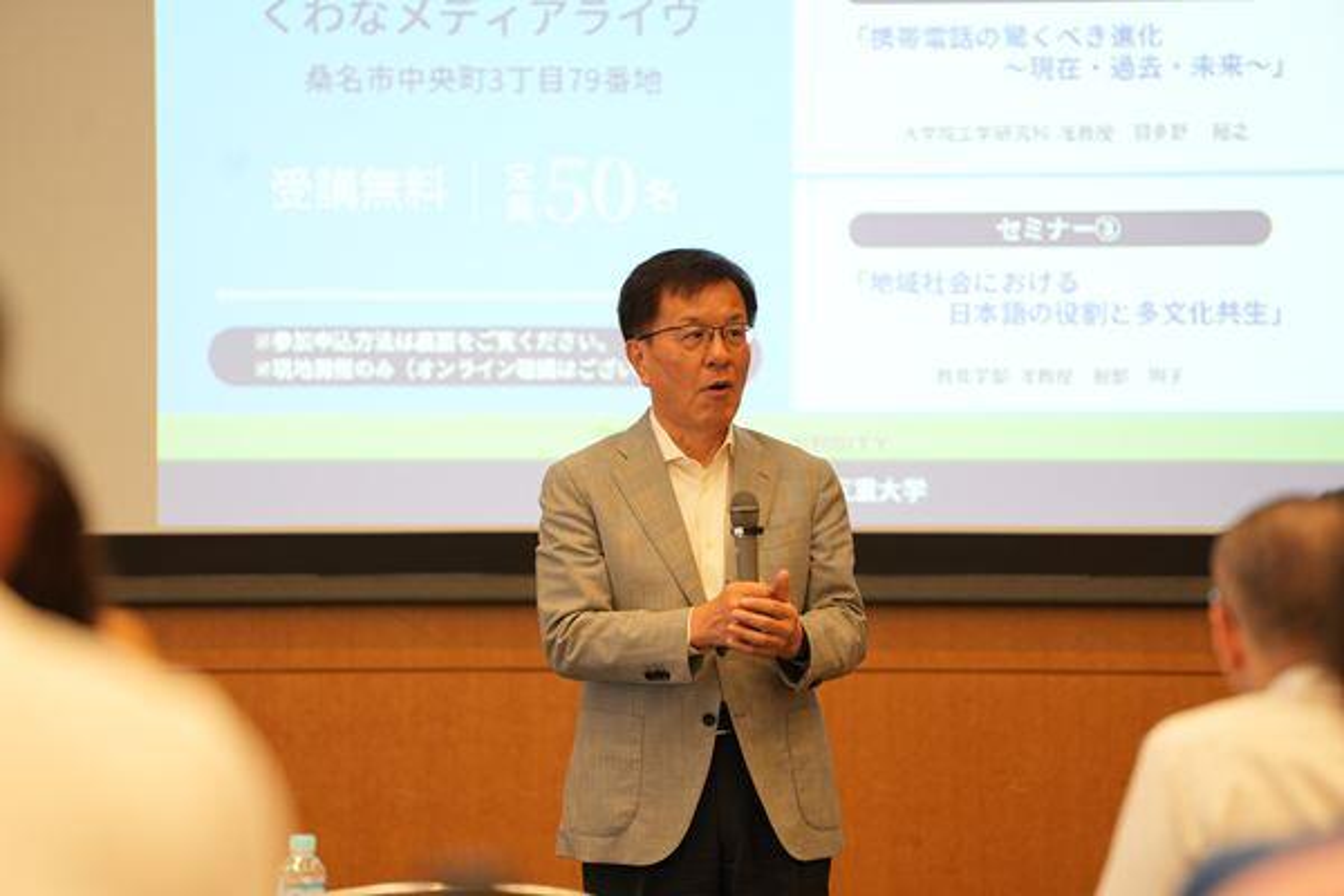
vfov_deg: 6.9
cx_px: 672
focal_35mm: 200
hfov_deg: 10.3
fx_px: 7466
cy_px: 448
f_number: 2.8
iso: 1000
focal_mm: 200
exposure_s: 1/200
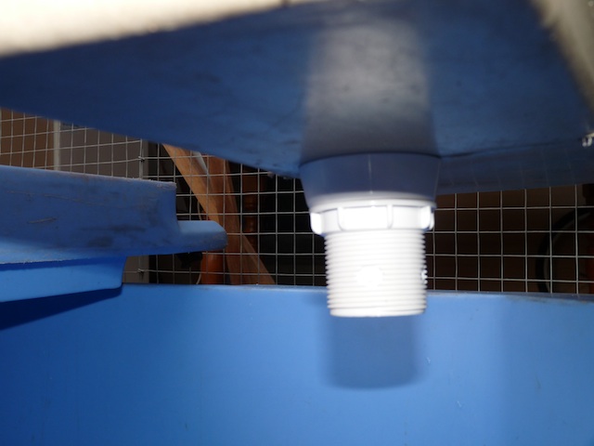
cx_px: 297
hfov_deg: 41.2
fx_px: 789
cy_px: 223
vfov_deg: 31.5
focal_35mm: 46
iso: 100
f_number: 3.2
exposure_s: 1/30
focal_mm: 8.2
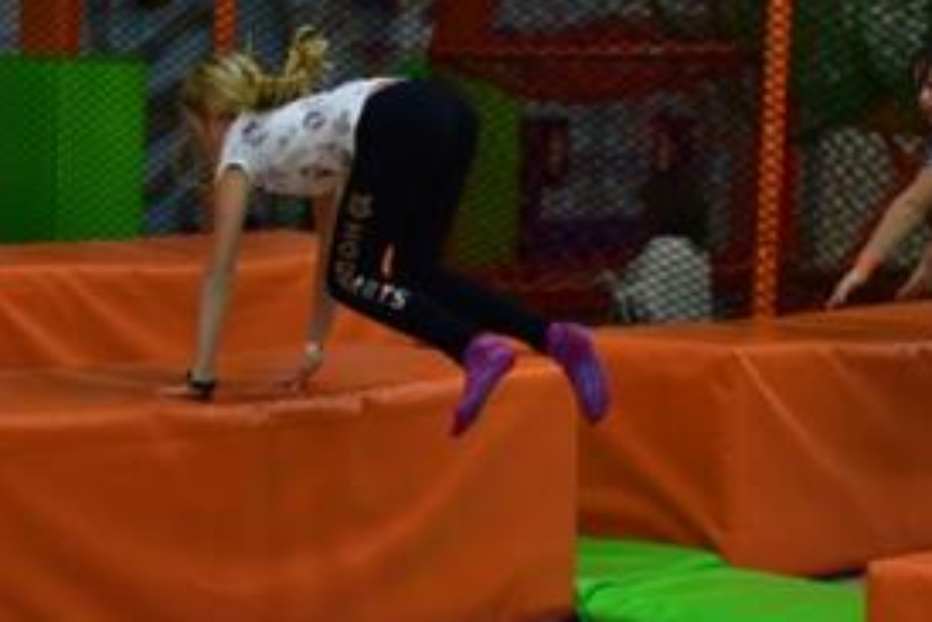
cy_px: 265
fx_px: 3548
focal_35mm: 137
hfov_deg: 14.9
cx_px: 602
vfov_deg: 10.0
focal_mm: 50
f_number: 1.8
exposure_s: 1/500
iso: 1250
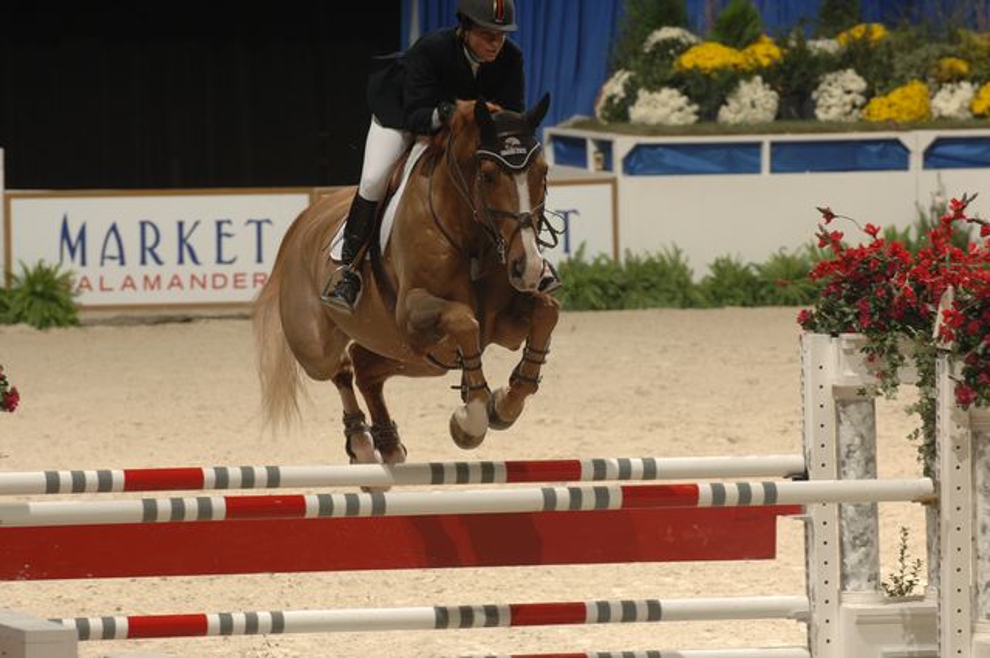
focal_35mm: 300
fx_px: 8239
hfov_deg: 6.9
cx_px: 495
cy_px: 329
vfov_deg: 4.6
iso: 320
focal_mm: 200
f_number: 6.3
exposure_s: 1/250
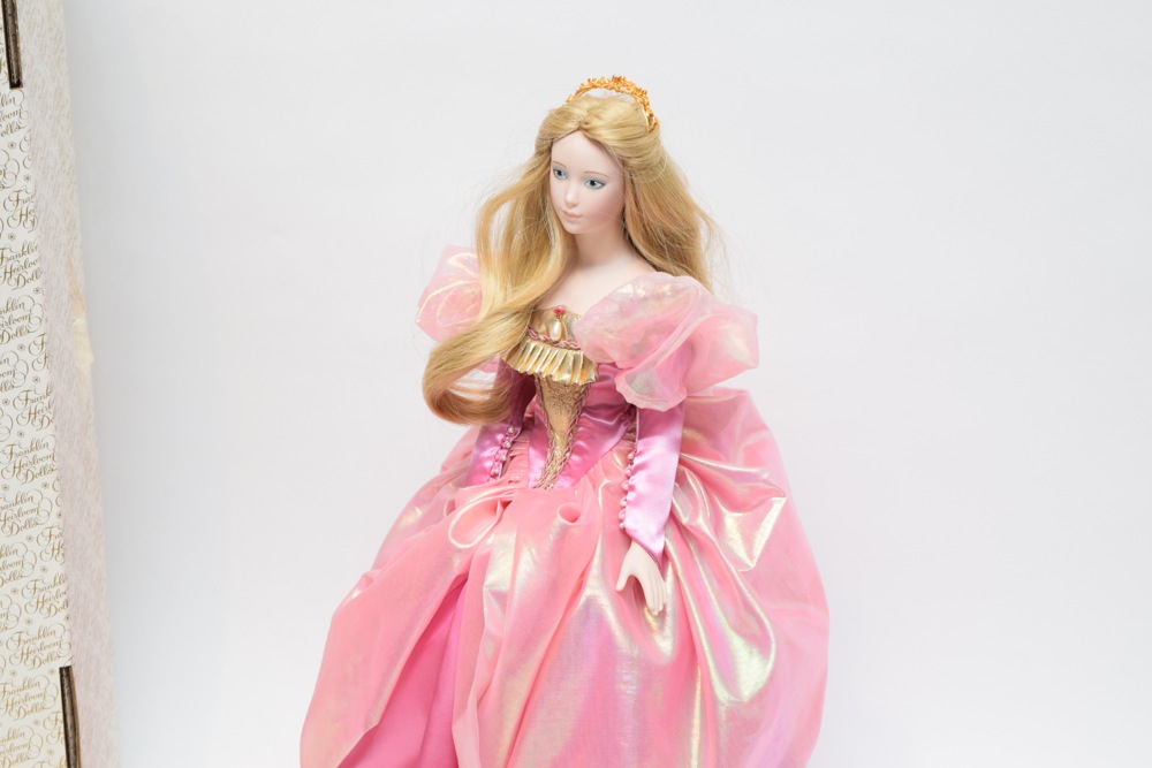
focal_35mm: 82
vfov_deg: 16.6
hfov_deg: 24.6
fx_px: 2640
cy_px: 384
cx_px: 576
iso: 800
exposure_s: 1/60
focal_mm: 55
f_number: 5.6
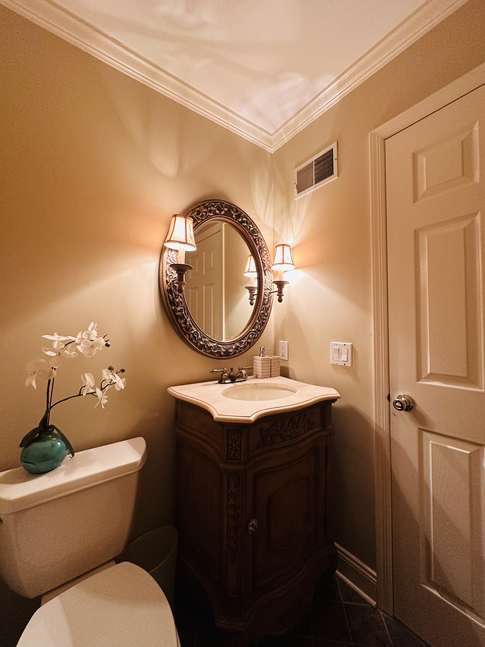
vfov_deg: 102.1
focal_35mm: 14
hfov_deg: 85.7
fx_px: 262
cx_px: 242
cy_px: 324
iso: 320
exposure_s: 1/60
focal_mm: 2.22
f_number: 2.2
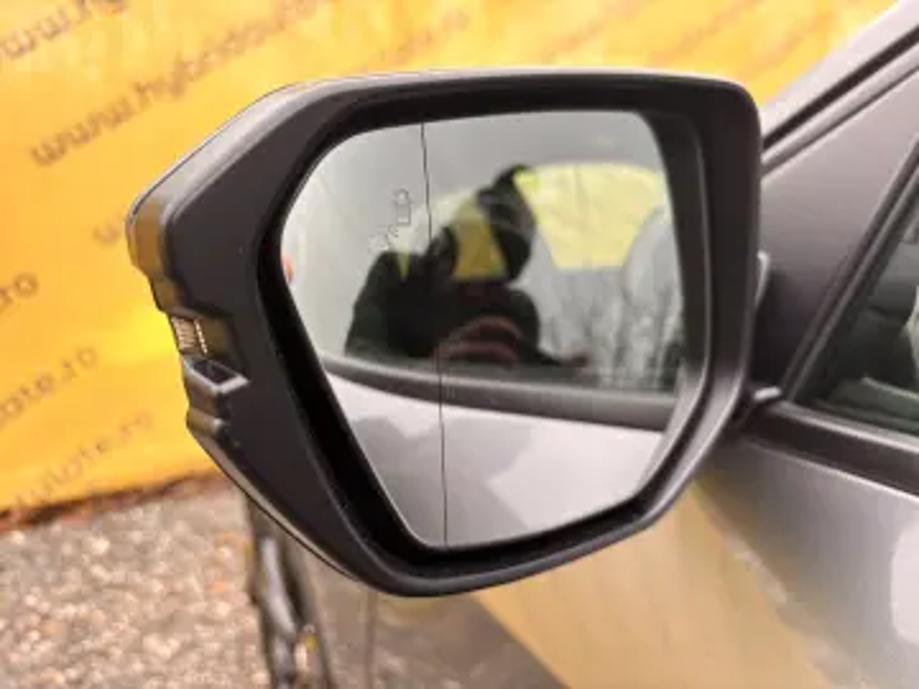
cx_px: 460
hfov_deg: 67.3
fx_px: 690
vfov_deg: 53.1
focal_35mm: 26
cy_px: 344
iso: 64
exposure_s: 1/121
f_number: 1.6
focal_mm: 5.96
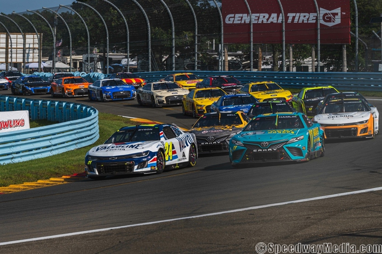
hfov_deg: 13.7
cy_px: 127
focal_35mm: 150
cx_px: 191
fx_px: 1591
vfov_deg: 9.1
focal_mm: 150
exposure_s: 1/500
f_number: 10
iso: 100
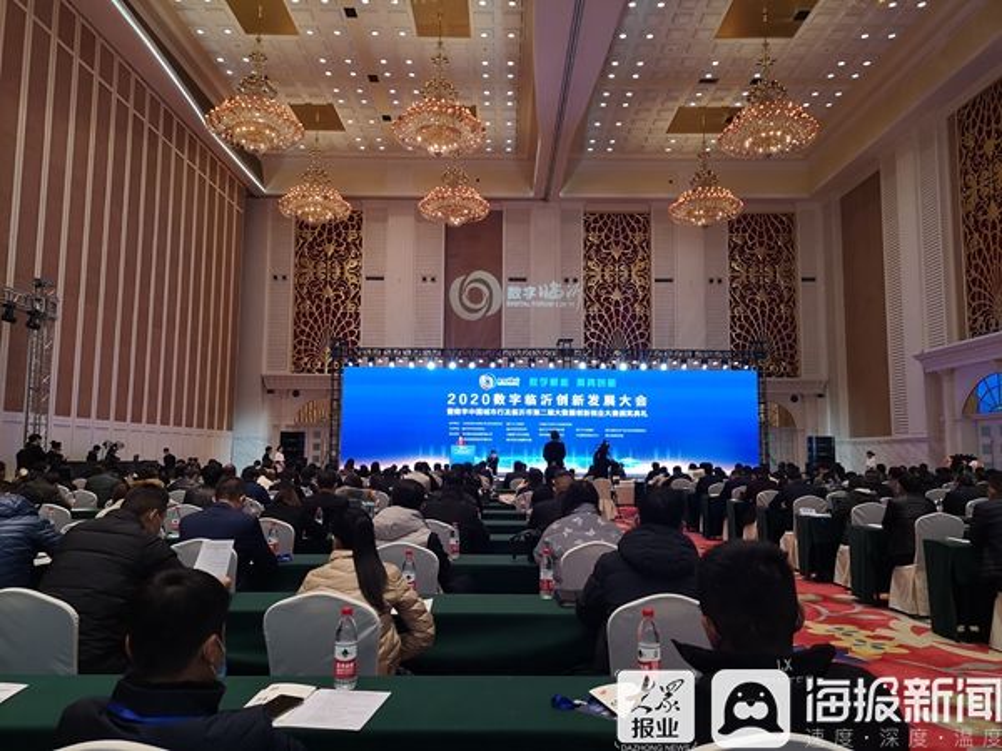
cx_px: 501
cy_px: 376
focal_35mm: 27
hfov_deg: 65.3
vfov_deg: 51.4
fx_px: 782
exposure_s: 1/100
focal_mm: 5.58
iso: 160
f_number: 1.8
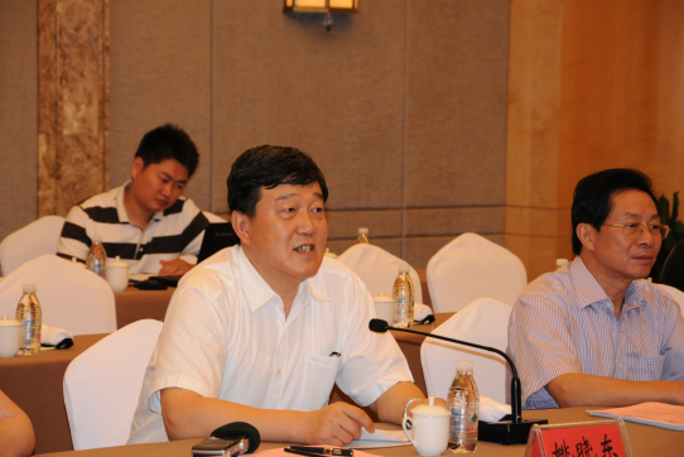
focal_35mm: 160
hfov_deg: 12.9
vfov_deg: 8.6
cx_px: 343
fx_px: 3032
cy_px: 228
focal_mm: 105
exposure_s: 1/60
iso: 800
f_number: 7.1
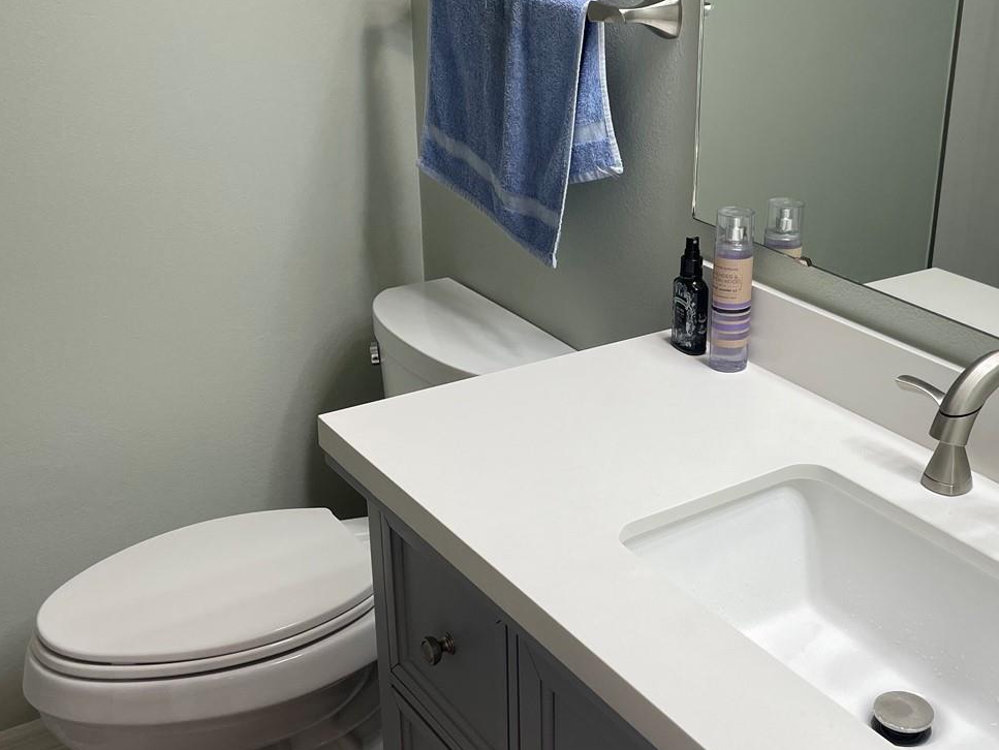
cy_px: 366
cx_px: 718
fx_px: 1241
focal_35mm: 43
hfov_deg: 42.8
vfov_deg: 33.6
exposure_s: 1/120
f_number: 1.6
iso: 50
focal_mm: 4.2
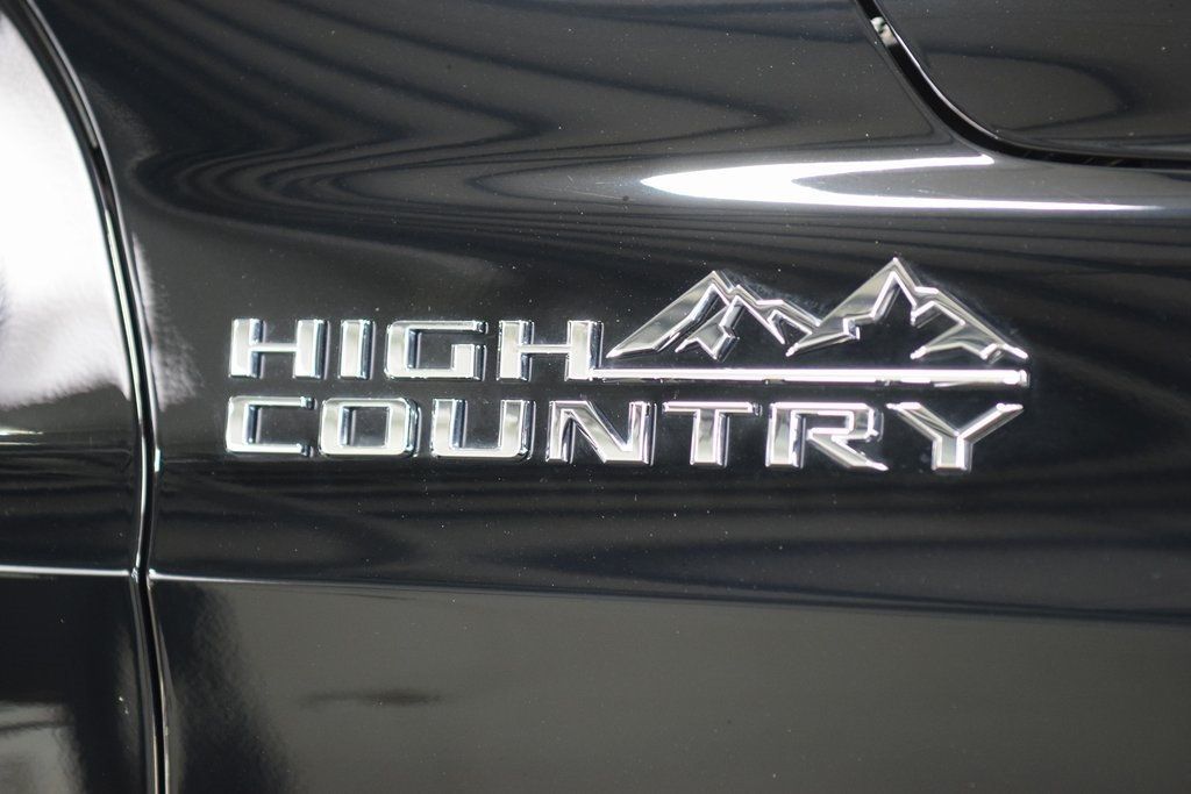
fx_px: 3474
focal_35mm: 105
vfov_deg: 13.0
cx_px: 596
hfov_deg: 19.5
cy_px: 397
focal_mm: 70
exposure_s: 1/30
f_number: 3.2
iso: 1600
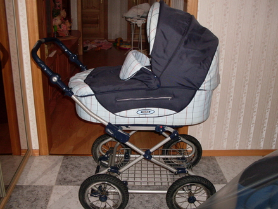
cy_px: 105
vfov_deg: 36.8
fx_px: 313
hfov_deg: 47.9
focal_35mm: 39
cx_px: 141
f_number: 2.8
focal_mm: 6.3
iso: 100
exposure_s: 1/45
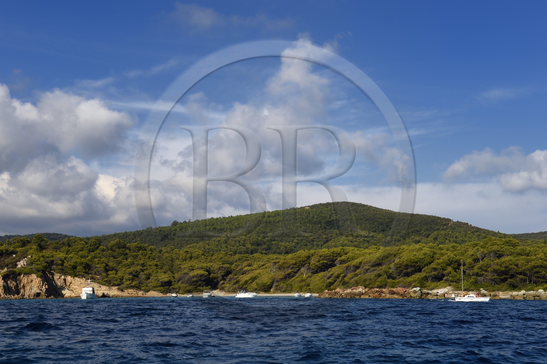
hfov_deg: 41.1
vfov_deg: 28.1
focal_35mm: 48
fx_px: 729
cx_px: 274
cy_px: 182
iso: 200
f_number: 13
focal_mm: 48
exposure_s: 1/400
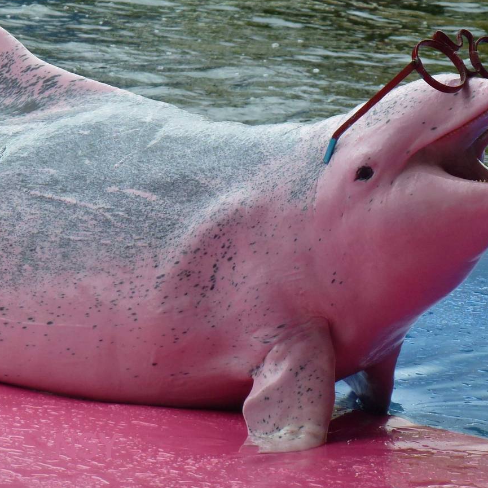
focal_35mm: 350
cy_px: 187
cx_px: 274
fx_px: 5582
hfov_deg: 5.0
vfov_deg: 5.0
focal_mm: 38.3
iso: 100
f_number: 5.5
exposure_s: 1/250
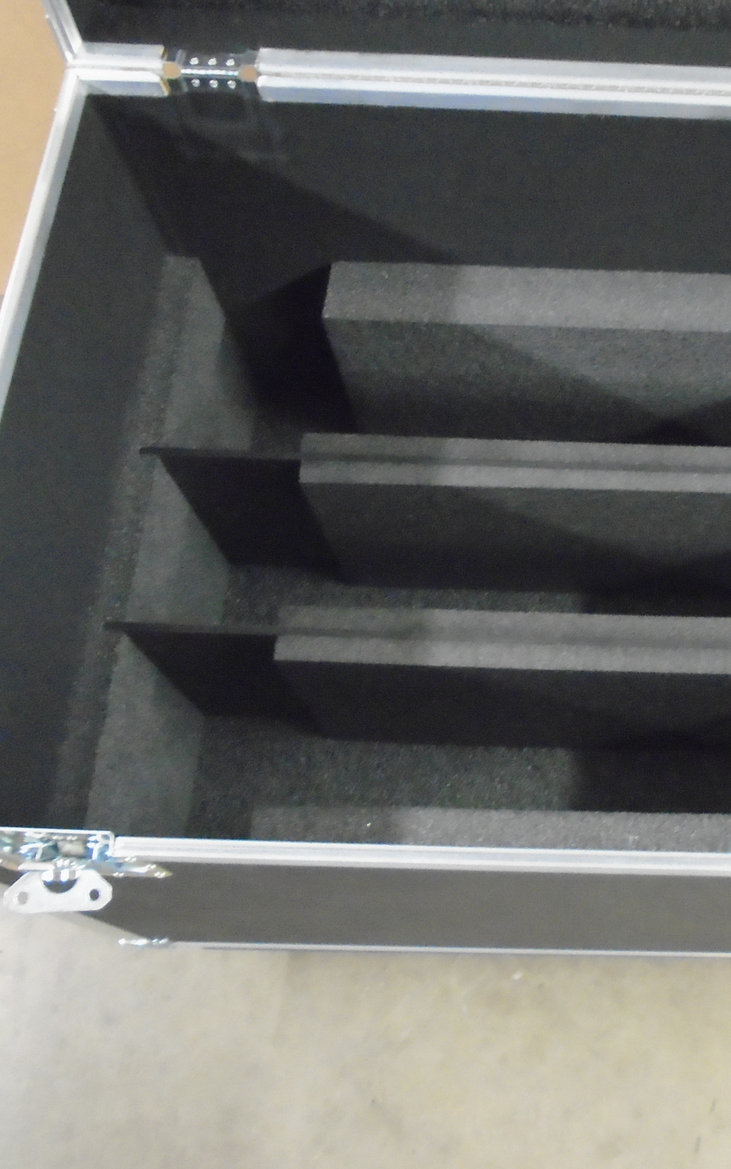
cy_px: 588
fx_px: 1179
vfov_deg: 52.7
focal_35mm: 37
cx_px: 655
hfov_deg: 32.7
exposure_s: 1/5
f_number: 3.2
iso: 800
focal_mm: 4.6
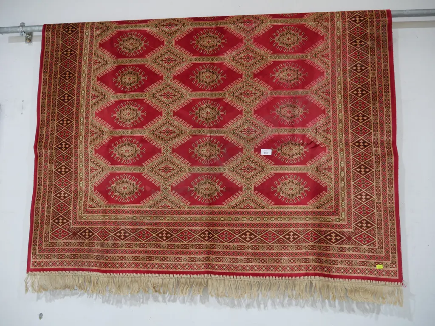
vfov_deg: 49.8
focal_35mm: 28
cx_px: 218
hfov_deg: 63.4
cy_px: 163
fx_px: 352
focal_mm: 14
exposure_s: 1/60
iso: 1600
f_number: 3.5
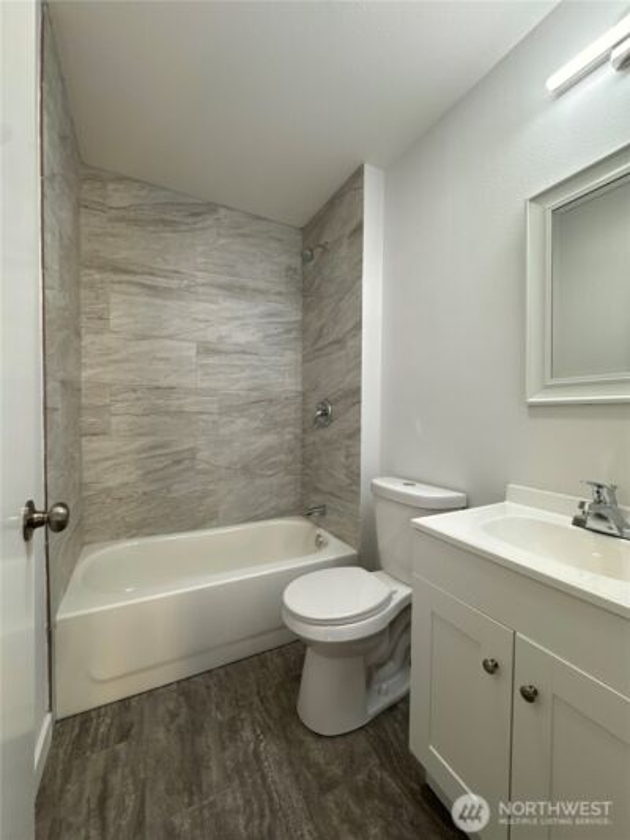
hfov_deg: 85.7
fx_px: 340
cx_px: 315
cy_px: 420
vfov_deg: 102.1
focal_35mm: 14
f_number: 2.2
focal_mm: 2.22
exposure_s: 1/120
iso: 250
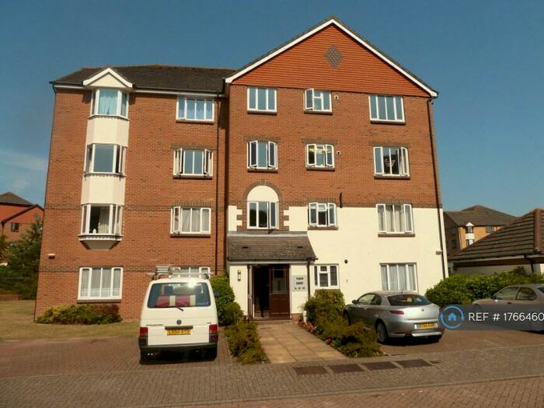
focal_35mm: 25
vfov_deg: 54.9
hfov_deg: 69.4
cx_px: 272
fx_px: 393
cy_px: 204
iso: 80
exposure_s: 1/1300
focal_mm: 4.1
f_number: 3.3
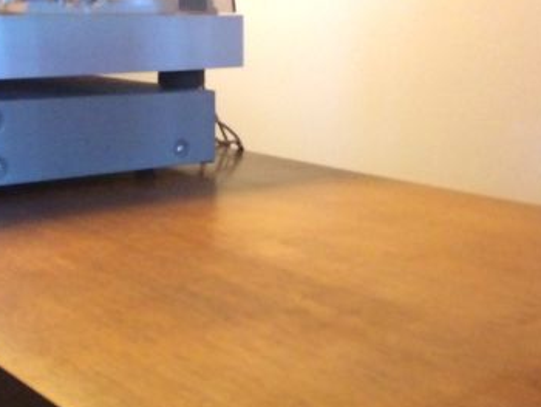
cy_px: 368
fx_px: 829
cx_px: 252
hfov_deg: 36.1
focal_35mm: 53
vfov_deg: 26.6
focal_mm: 4.15
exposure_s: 1/100
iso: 800
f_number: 2.2
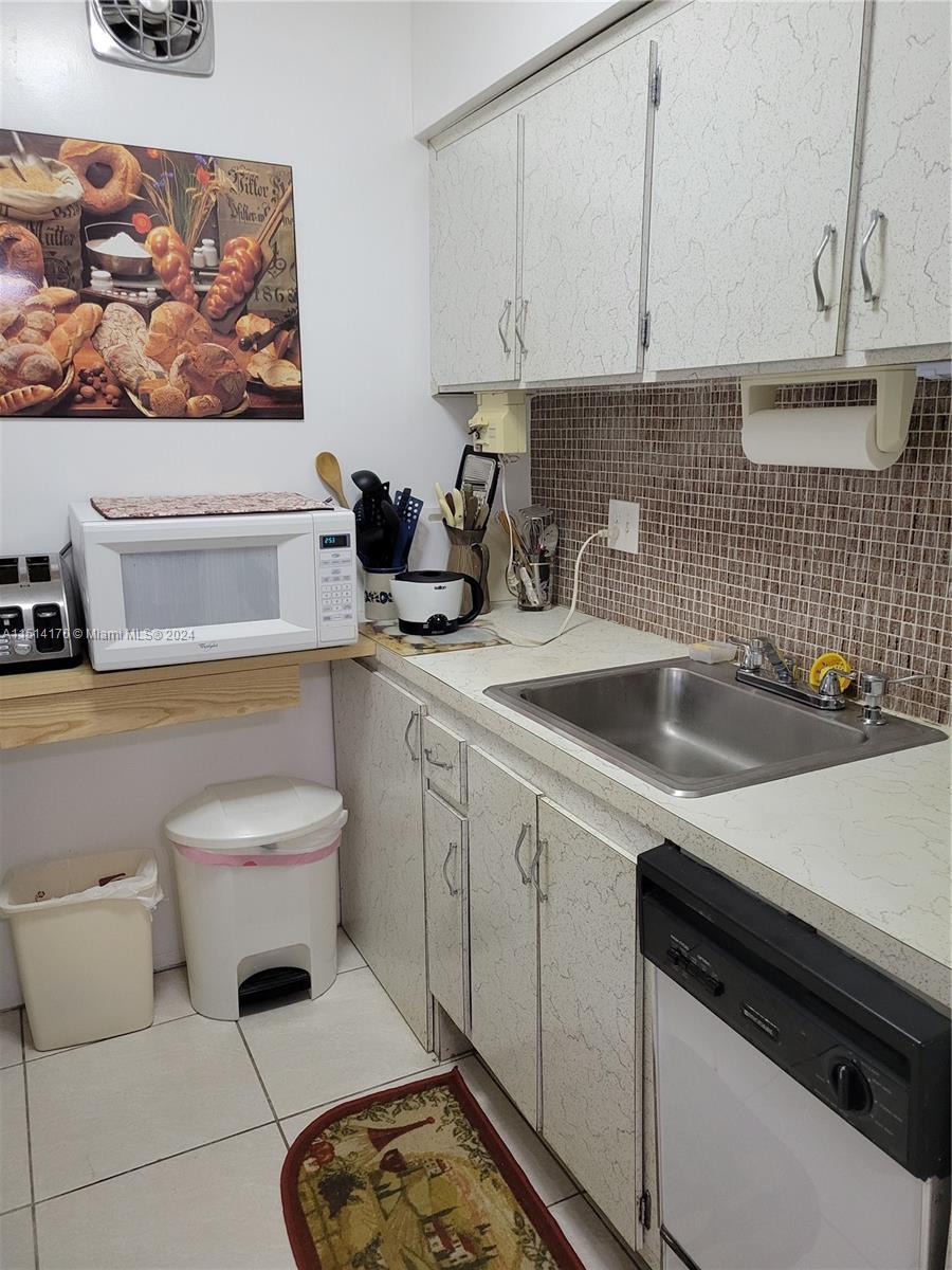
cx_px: 476
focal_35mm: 26
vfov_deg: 67.3
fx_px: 953
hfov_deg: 53.1
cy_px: 635
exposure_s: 1/120
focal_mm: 5.4
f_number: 1.8
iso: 320
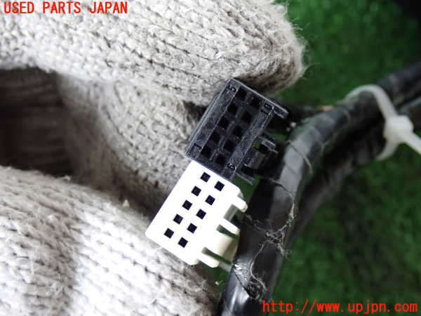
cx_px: 210
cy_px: 158
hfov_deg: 33.2
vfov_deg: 25.2
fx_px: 705
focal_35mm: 58
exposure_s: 1/30
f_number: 3.5
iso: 800
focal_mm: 10.35
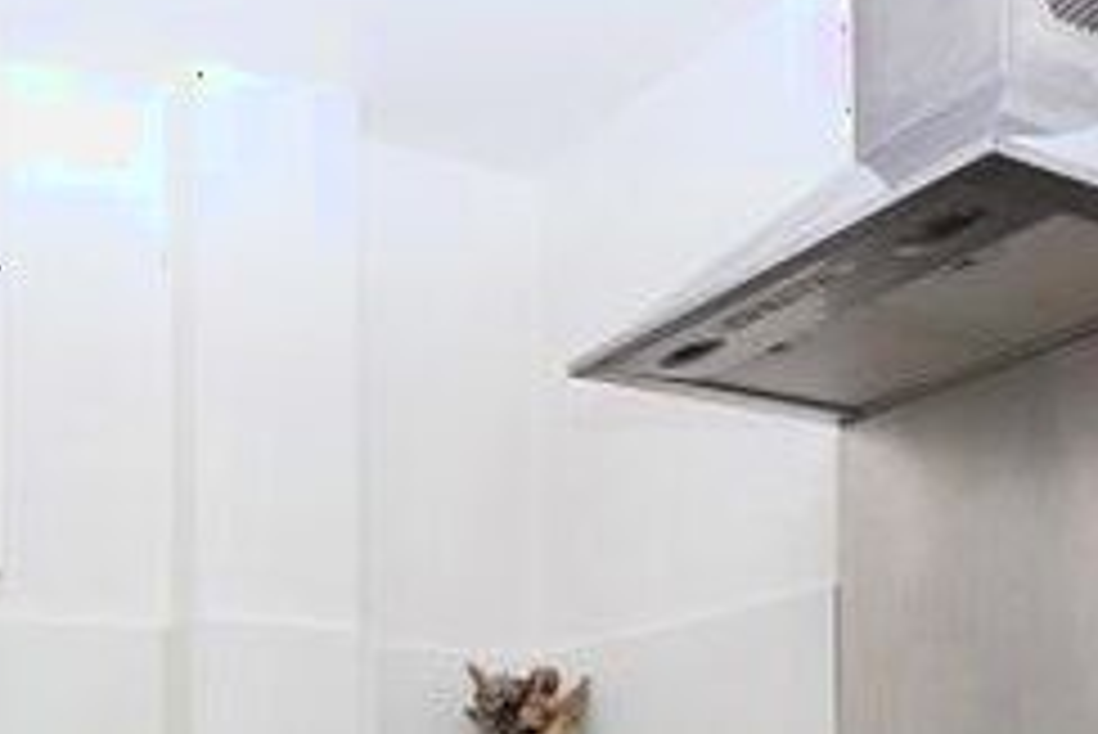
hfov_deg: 43.5
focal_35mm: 43
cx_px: 234
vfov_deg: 27.2
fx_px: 1312
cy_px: 905
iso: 800
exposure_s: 1/100
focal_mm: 10
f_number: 5
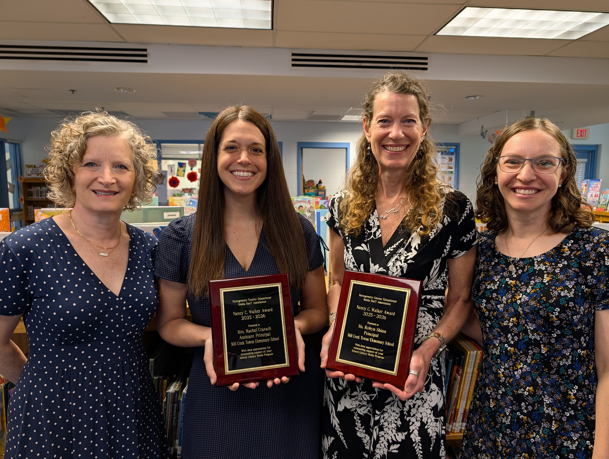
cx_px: 304
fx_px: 423
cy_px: 230
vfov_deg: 56.9
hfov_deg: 71.5
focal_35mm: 24
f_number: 1.68
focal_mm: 6.9
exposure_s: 1/40
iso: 93
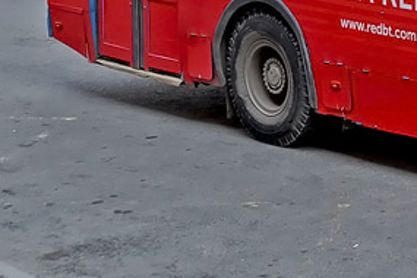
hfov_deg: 12.5
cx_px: 815
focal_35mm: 146
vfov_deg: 9.1
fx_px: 1691
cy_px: -159
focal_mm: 22
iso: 200
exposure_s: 1/200
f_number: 8
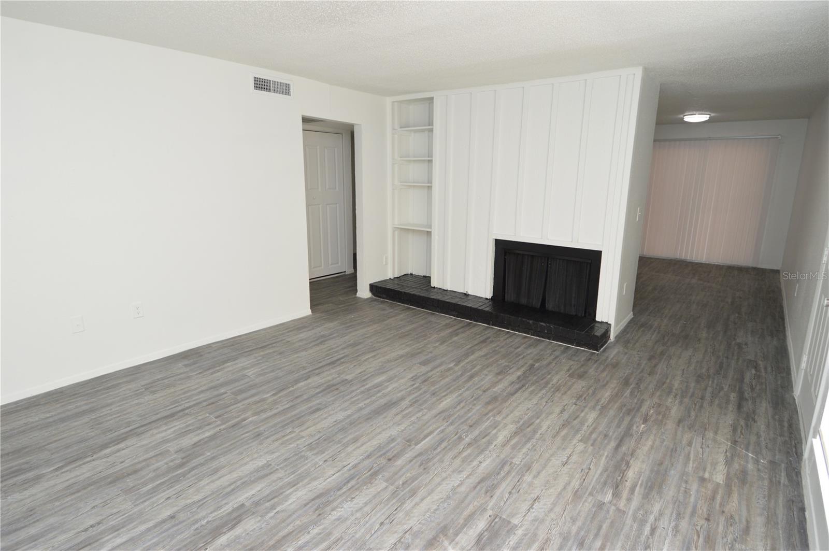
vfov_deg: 67.3
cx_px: 414
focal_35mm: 18
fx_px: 414
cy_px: 276
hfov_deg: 90.1
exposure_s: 1/125
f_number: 5.6
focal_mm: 12
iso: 360
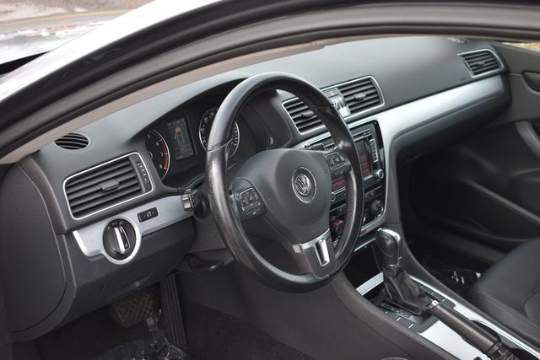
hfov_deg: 38.9
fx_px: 765
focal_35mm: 51
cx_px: 270
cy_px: 180
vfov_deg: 26.5
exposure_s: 1/250
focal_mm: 34
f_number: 4.5
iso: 400
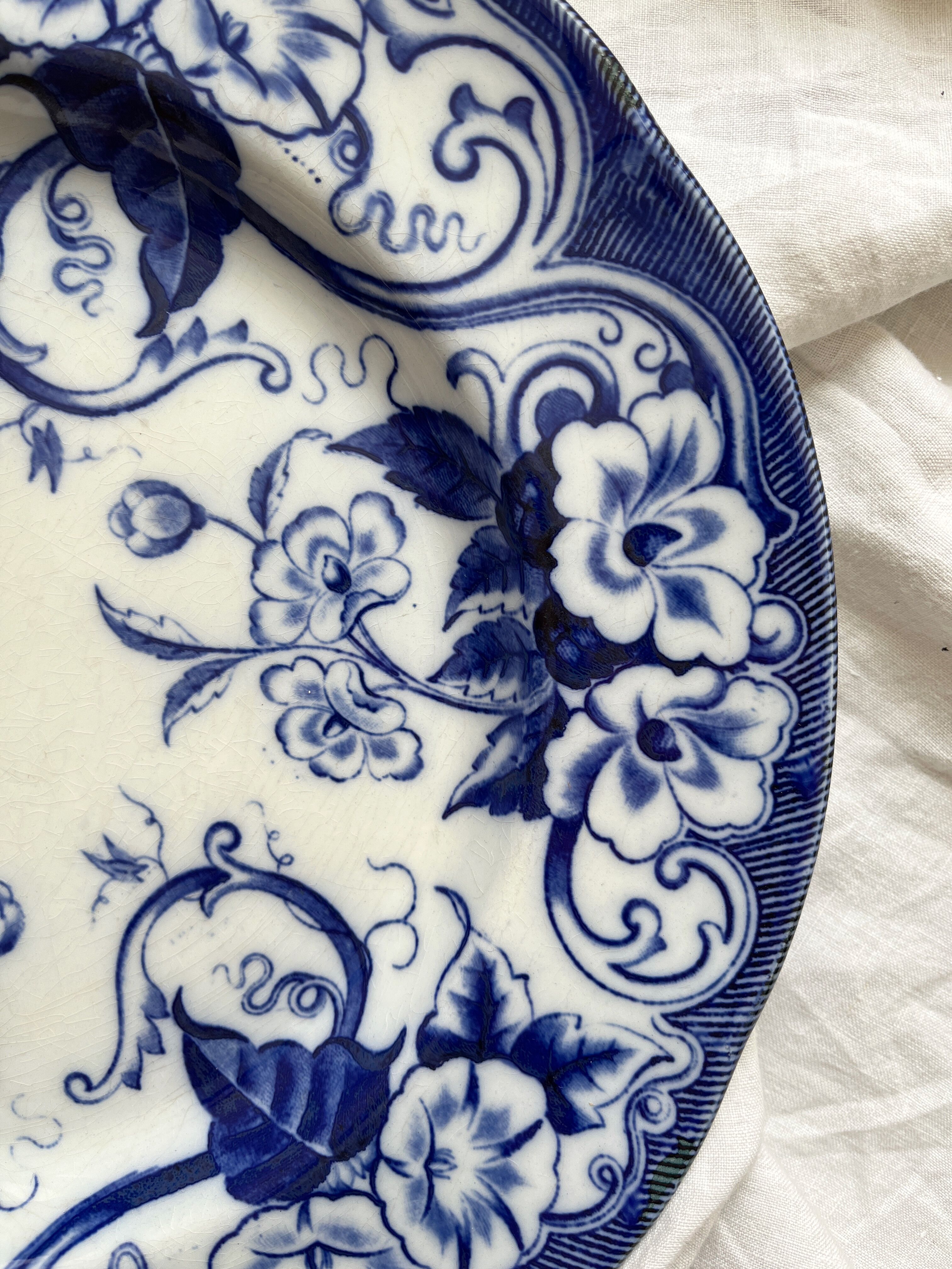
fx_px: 953
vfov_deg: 67.3
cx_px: 476
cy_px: 634
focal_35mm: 26
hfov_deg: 53.1
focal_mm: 5.1
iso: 32
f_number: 1.6
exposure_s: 1/135
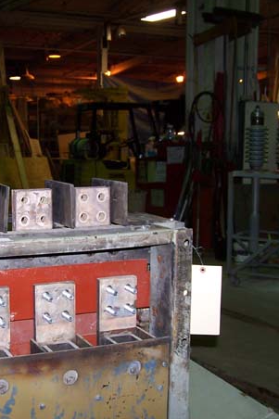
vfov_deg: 35.6
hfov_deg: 23.7
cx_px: 44
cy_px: 219
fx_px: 651
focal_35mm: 56
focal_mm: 6.3
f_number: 2.8
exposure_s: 1/60
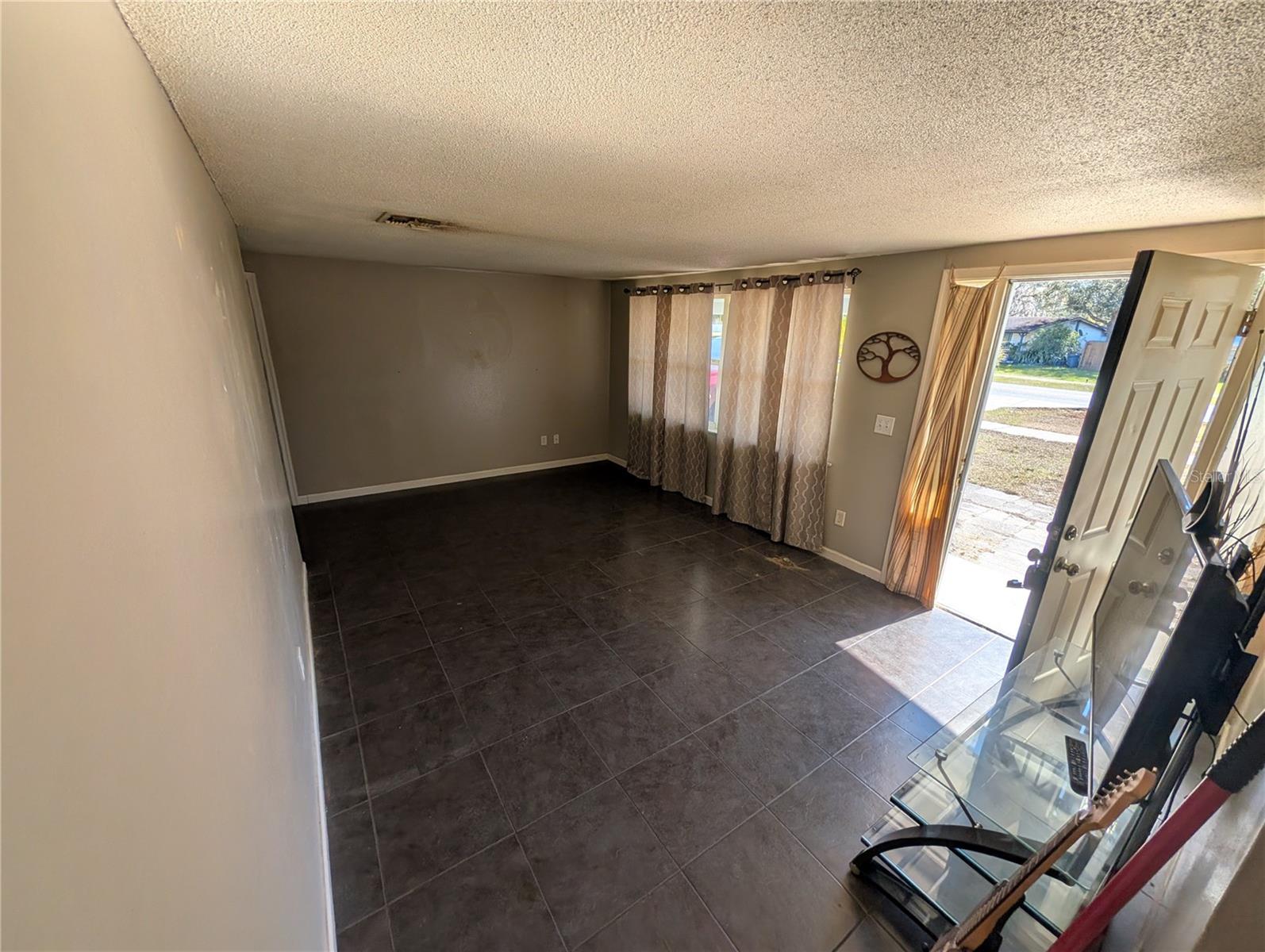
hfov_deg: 110.5
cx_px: 632
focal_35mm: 12
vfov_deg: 94.6
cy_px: 476
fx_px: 439
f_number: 1.7
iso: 55
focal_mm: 2.02
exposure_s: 1/802
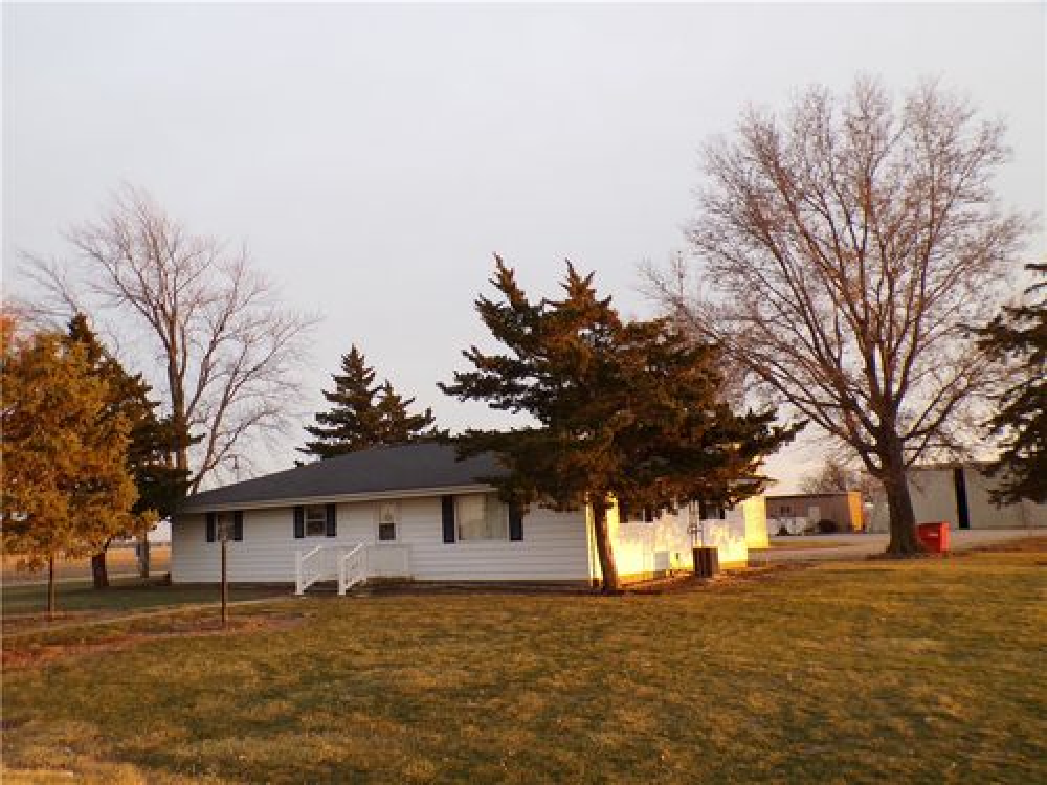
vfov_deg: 44.2
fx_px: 968
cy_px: 392
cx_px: 524
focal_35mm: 32
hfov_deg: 56.8
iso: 100
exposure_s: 1/50
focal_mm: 5.8
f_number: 3.2
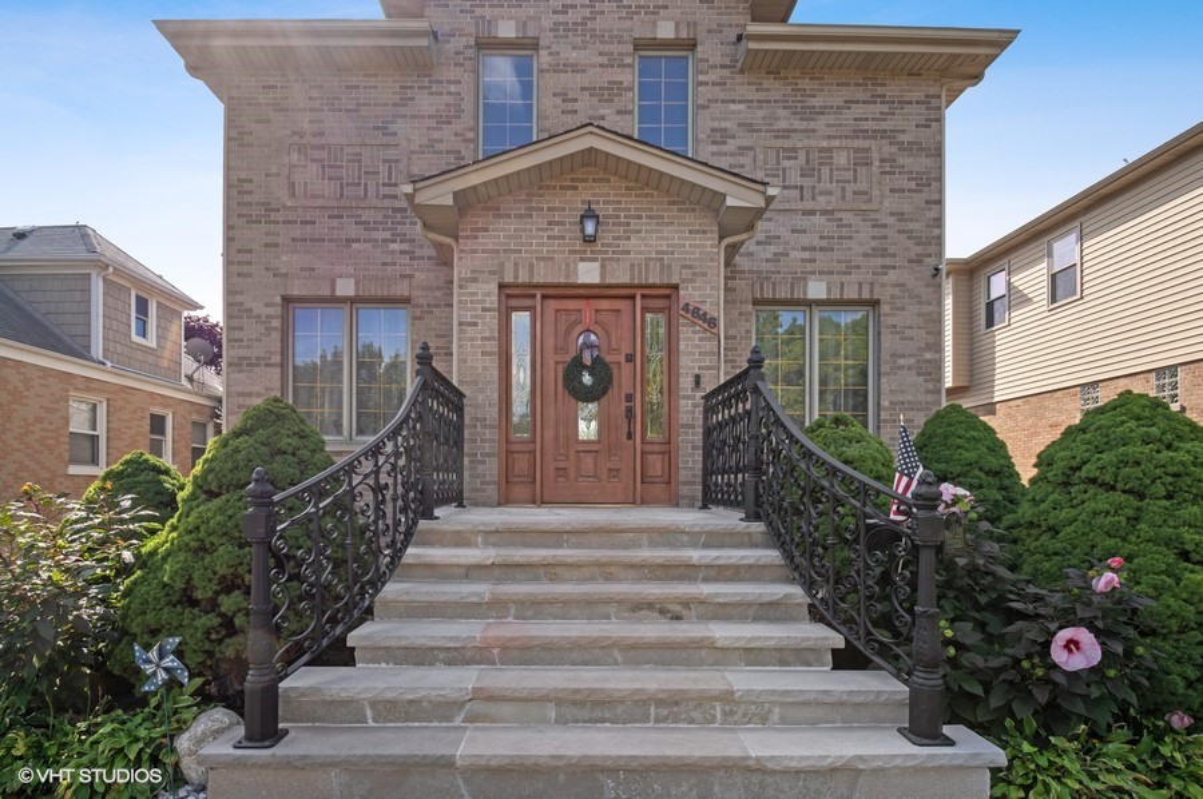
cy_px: 400
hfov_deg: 96.8
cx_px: 602
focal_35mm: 16
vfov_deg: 73.6
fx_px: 534
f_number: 11
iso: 100
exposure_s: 1/40
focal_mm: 10.6
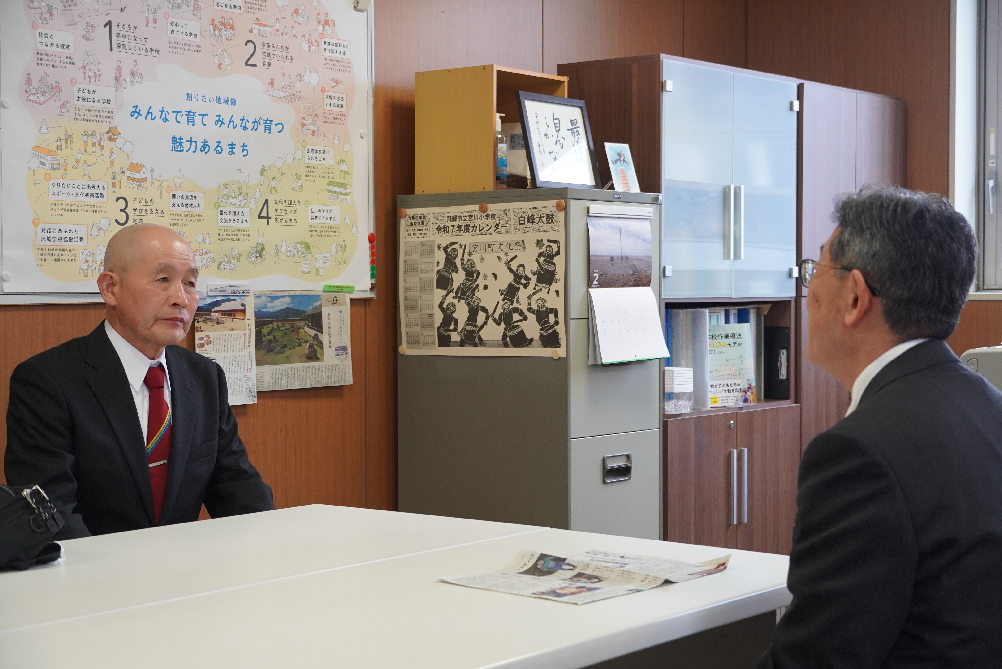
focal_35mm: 60
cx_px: 501
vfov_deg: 22.7
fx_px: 1671
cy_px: 334
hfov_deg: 33.4
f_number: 5
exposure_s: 1/160
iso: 1250
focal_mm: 40
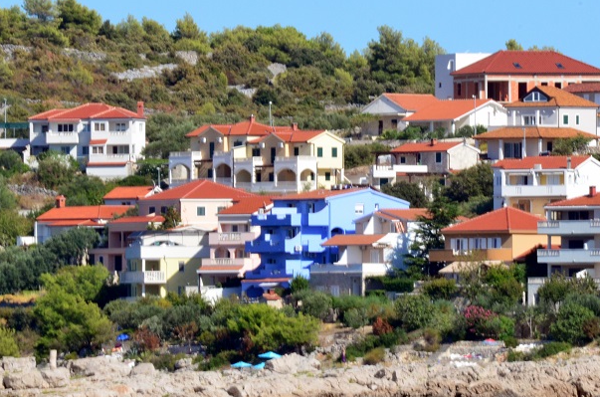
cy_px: 161
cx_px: 316
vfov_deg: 1.8
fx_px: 12404
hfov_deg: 2.8
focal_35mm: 746
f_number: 29
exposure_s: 1/160
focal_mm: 300
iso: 640
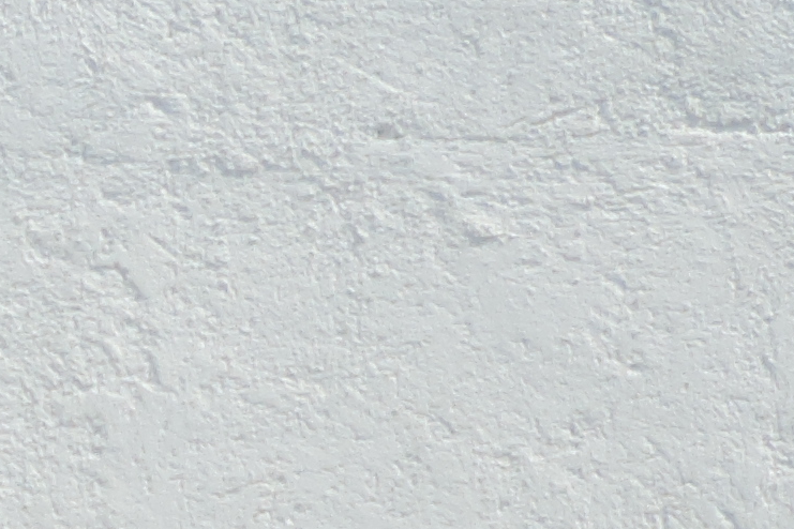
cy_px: 1346
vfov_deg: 2.0
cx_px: -1059
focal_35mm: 687
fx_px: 15151
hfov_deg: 3.0
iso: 80
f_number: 4.1
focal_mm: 17.8
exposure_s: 1/1000
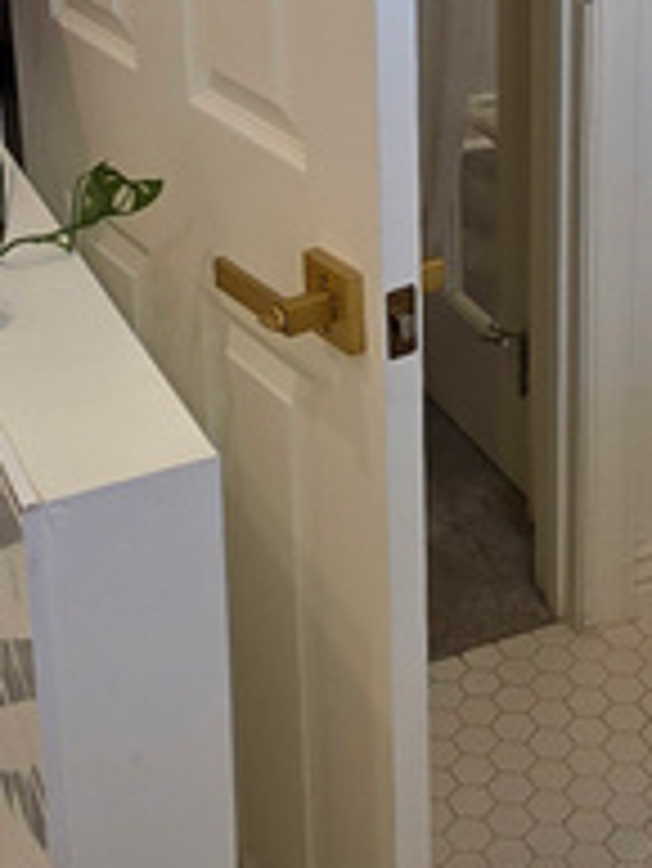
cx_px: 400
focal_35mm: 69
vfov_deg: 26.9
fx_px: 1731
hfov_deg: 21.3
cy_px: 40
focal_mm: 2.2
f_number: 1.9
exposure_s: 1/120
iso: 80
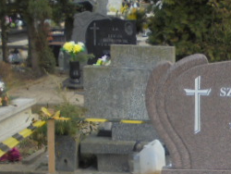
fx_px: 581
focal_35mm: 87
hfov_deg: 21.5
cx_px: 241
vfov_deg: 16.5
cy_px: 194
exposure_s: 1/250
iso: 100
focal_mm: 6.1
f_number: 4
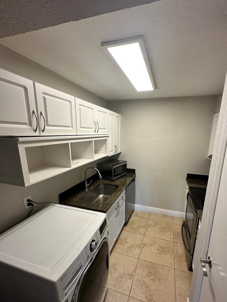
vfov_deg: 94.2
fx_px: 140
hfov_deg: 77.9
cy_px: 165
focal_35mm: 16
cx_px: 126
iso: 200
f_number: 2.2
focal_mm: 2.22
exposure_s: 1/120
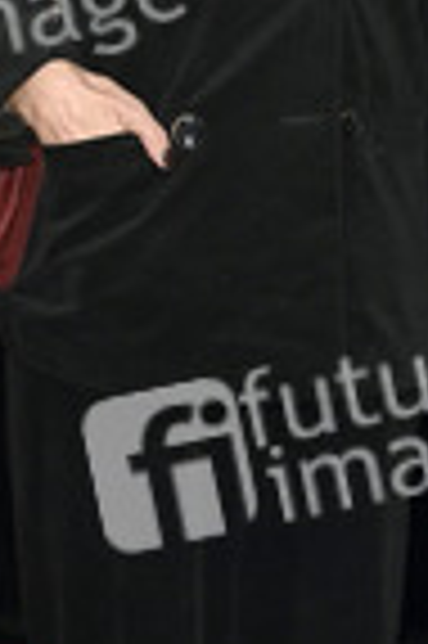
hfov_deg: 7.4
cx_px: 446
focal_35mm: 185
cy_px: -230
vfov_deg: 10.8
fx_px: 3307
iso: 1250
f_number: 5.6
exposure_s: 1/250
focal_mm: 66
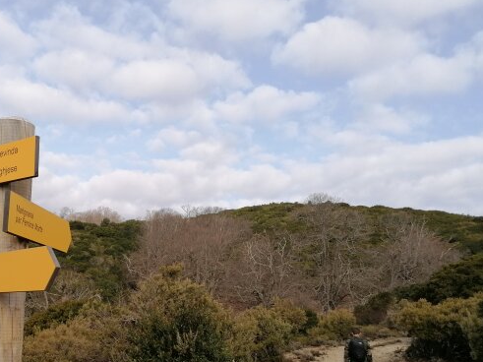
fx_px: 614
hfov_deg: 41.8
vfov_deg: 32.2
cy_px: 273
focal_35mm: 44
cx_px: 127
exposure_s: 1/816
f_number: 1.8
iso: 50
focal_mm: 4.75
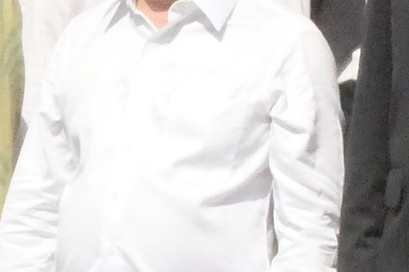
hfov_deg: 4.0
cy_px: -234
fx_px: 5805
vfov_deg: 2.7
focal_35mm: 511
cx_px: 774
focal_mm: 32
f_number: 20
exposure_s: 1/2000
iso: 6400
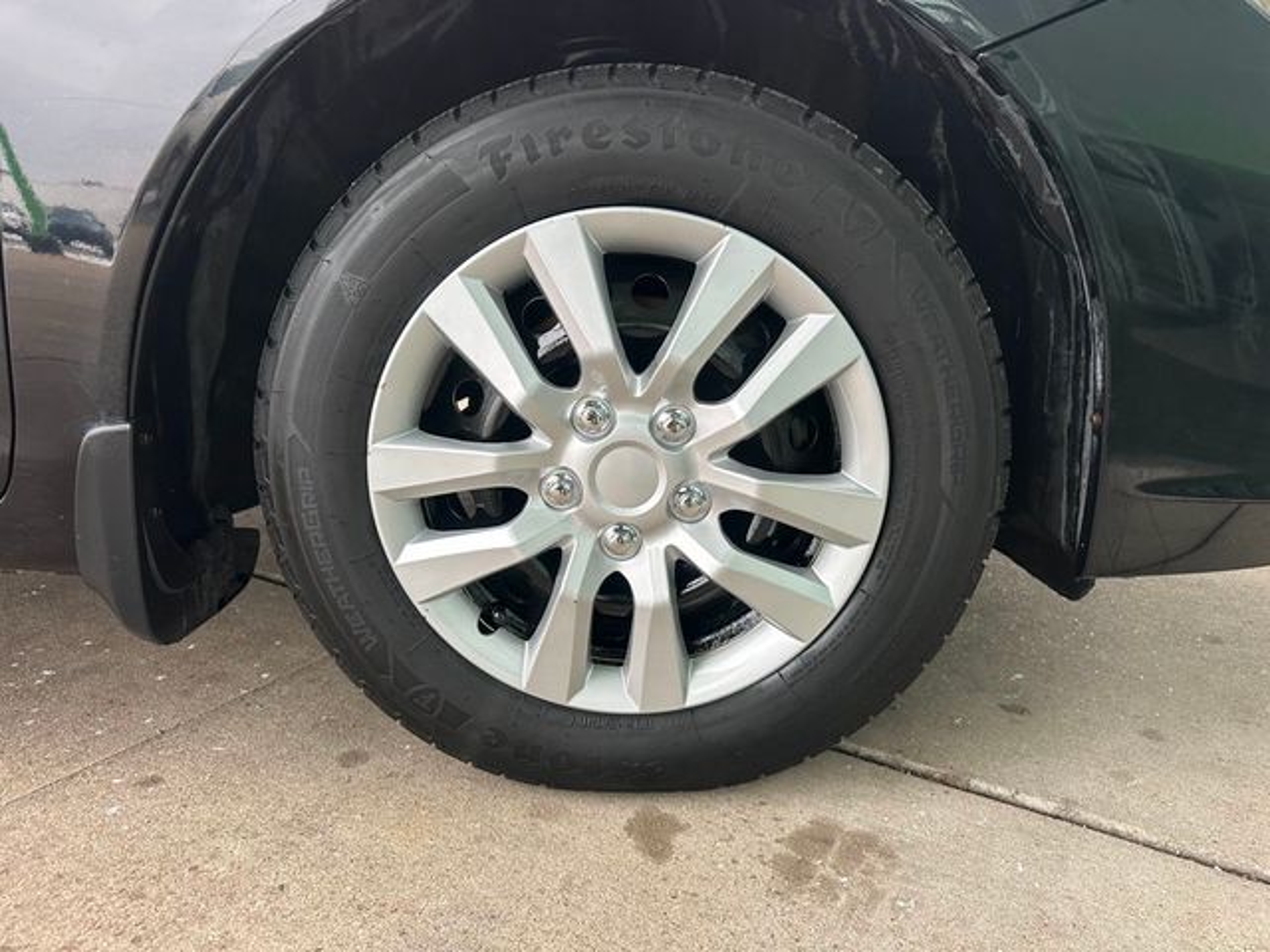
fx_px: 881
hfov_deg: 71.6
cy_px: 476
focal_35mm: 24
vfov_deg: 56.8
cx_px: 635
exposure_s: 1/77
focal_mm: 6.86
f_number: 1.78
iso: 250
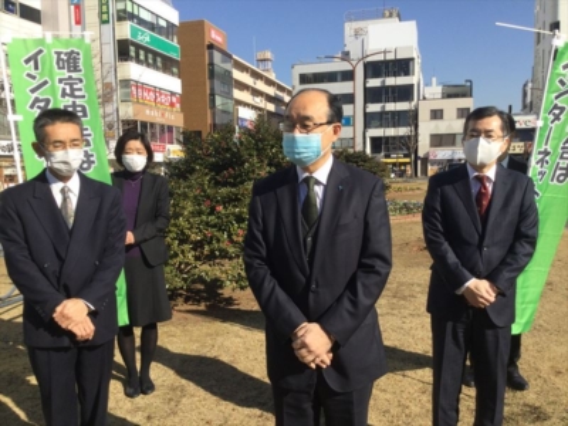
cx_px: 284
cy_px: 213
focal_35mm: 31
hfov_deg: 58.4
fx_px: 509
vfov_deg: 45.4
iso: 25
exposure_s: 1/1274
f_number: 2.4
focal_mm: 3.3
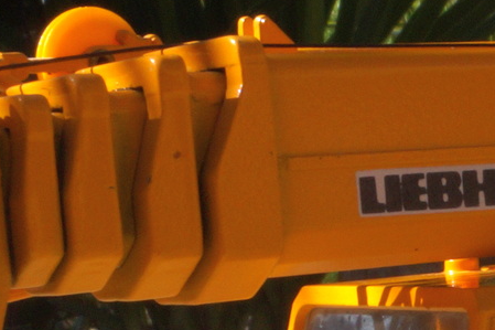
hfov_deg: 13.1
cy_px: 480
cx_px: 770
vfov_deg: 9.1
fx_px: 2020
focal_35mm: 147
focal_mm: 22
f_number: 25
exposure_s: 1/60
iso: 320
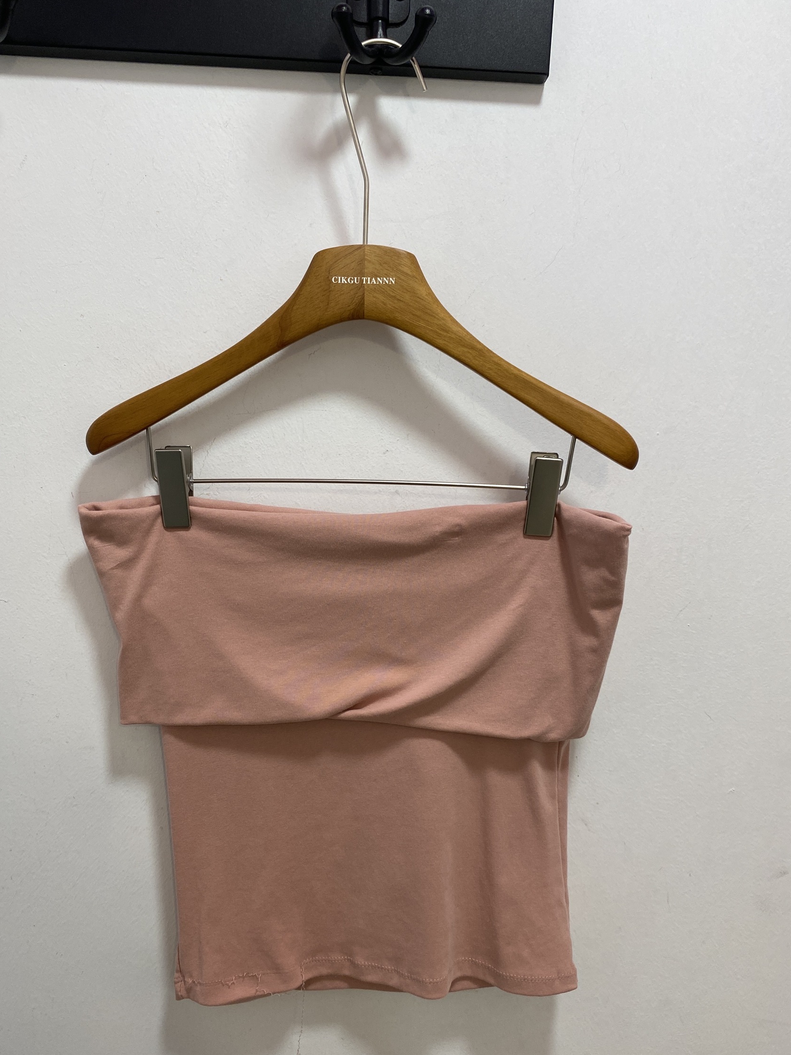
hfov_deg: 49.7
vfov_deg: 63.4
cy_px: 557
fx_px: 853
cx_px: 370
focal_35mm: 28
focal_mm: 4.25
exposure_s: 1/100
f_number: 1.8
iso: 80
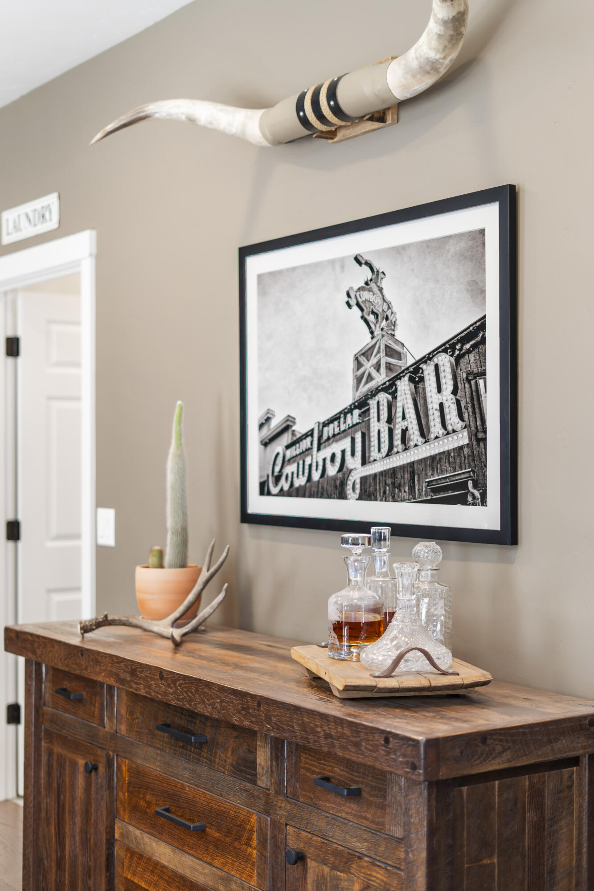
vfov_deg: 39.6
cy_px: 446
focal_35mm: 50
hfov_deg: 27.0
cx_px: 297
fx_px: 1238
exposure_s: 1/125
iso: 250
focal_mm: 50
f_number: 1.8
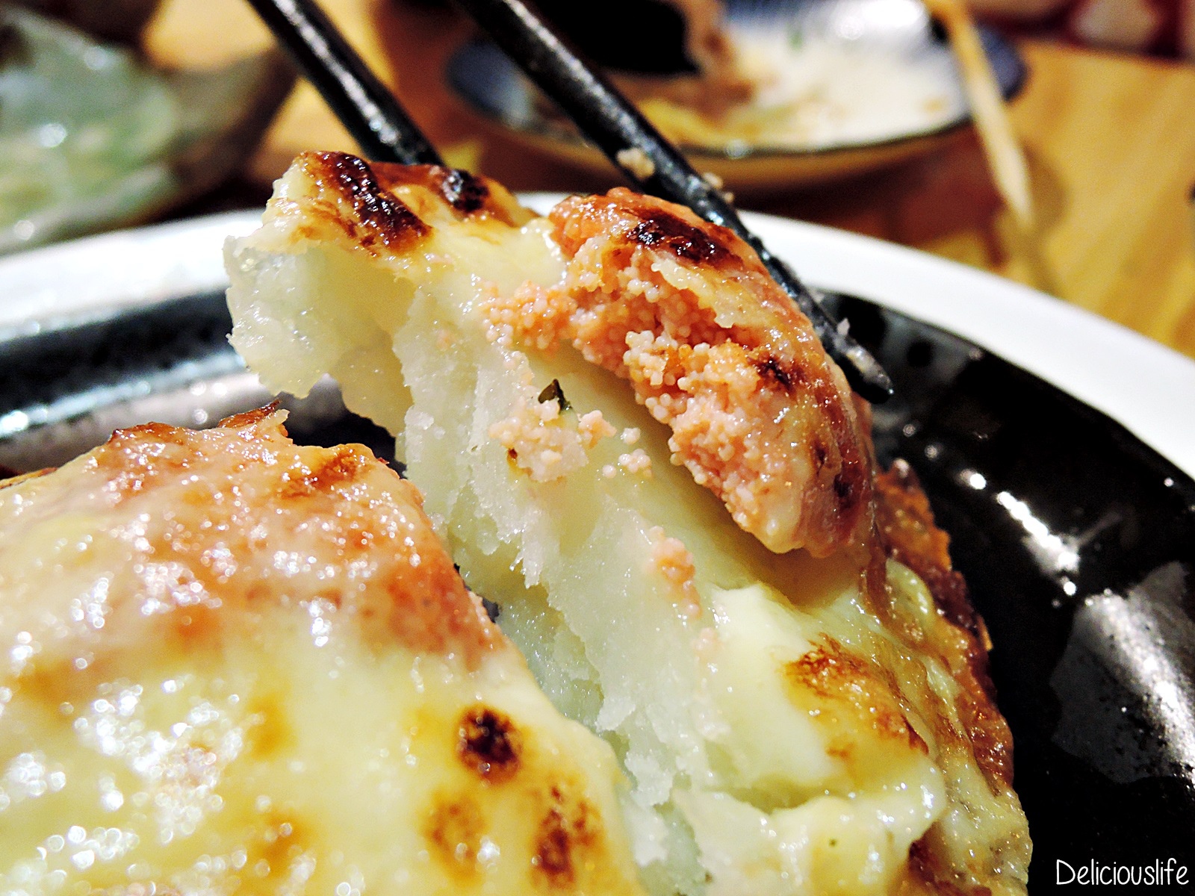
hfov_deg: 71.6
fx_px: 829
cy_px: 448
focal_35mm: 24
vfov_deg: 56.8
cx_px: 598
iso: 450
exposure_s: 1/8
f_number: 2.8
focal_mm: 5.1
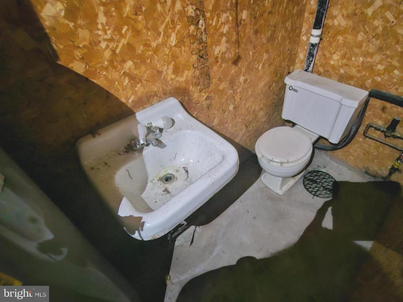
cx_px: 202
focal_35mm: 13
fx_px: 151
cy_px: 151
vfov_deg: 89.9
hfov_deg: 106.2
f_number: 2.2
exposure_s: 1/3.29
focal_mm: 1.74
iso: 1000
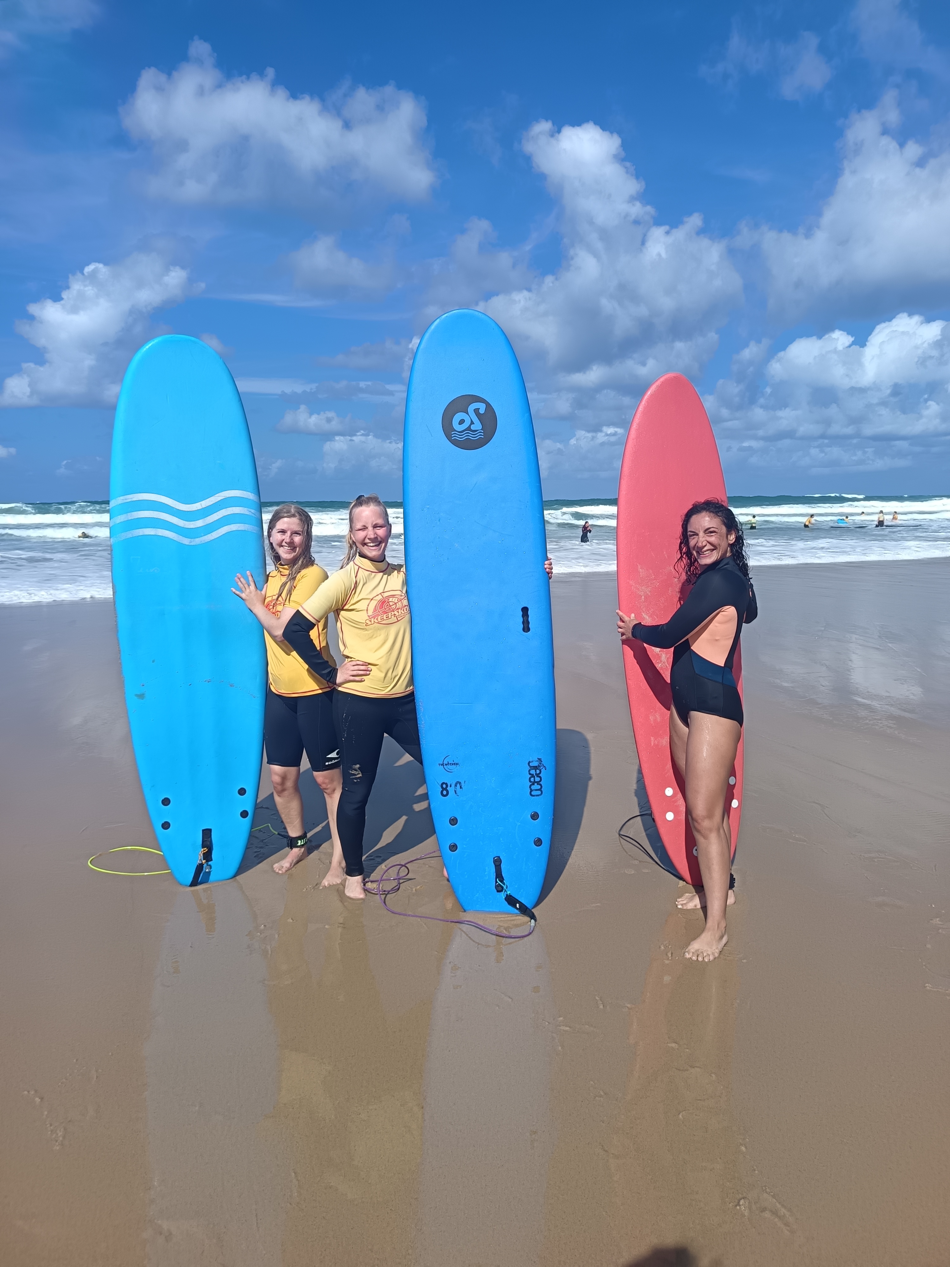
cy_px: 634
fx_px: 878
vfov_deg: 71.6
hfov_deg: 56.8
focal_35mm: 24
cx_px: 475
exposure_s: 1/838
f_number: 1.75
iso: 104
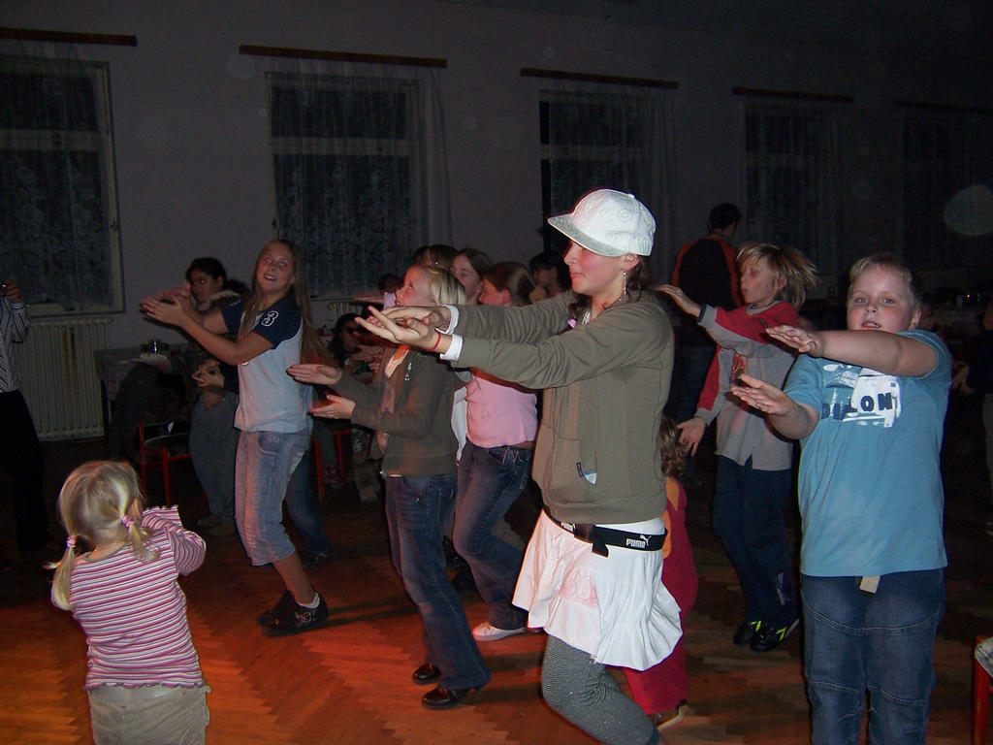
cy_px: 372
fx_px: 947
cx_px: 496
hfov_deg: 55.4
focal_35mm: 33
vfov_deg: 42.9
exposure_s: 1/60
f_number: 2.8
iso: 140
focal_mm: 5.5
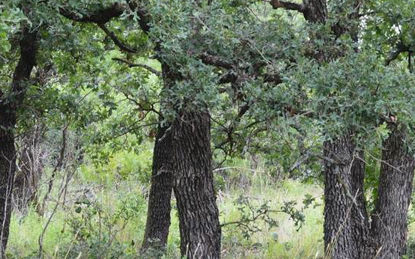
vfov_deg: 6.8
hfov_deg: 10.7
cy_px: 83
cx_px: 4
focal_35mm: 194
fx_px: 2196
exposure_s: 1/80
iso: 400
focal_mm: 55
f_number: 8
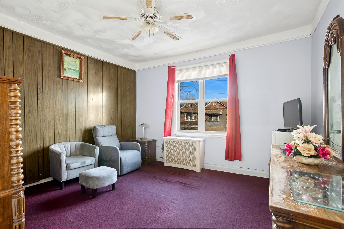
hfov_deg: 93.3
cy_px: 114
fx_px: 162
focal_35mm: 17
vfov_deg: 70.4
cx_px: 172
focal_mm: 17
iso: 100
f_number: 8
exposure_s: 1
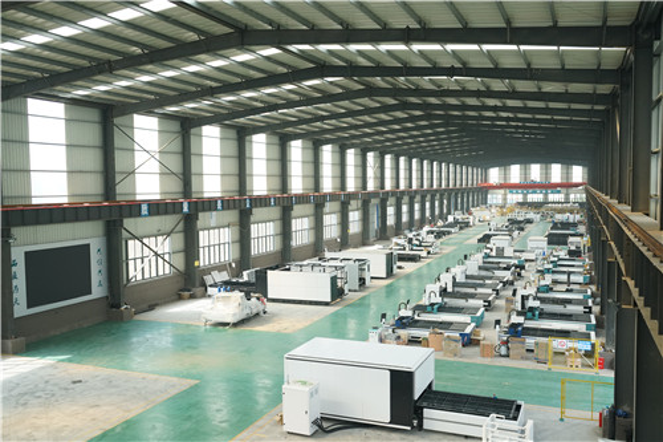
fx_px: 571
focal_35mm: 31
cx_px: 332
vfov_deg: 42.3
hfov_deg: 60.3
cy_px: 221
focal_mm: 31
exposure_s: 1/800
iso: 1600
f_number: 4.5
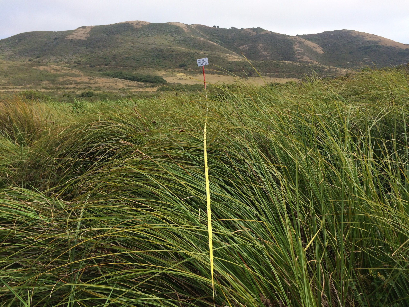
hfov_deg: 61.7
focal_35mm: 29
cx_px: 204
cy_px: 154
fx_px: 343
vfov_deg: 48.2
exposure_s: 1/1580
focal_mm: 4.15
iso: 32
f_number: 2.2
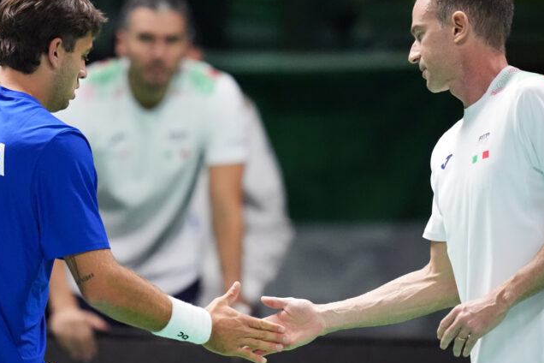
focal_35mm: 629
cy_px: 153
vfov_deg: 2.2
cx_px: 198
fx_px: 9504
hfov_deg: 3.3
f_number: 3.2
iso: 6400
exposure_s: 1/1600
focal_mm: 400
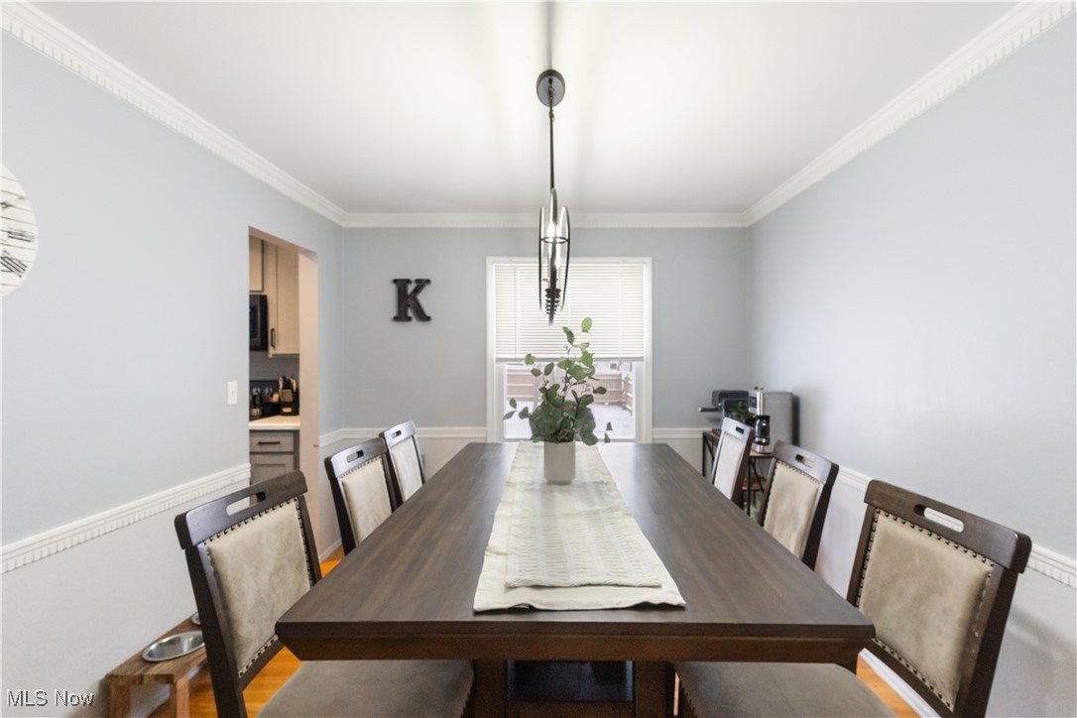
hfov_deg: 93.3
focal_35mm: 17
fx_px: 509
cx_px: 538
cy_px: 359
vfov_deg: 70.4
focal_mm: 17
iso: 6400
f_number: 8
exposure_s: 1/60
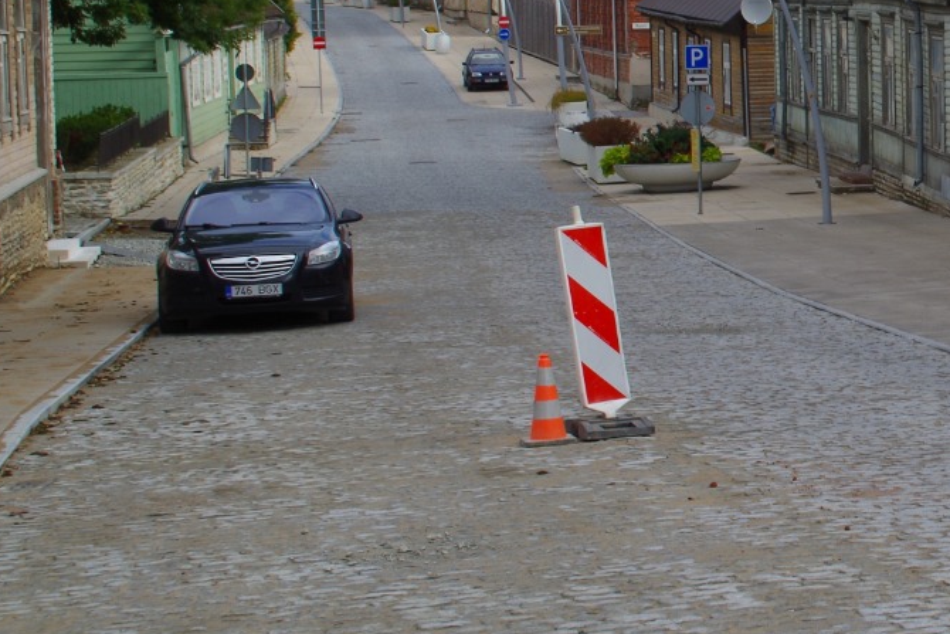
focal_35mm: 102
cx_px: 1113
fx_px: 2692
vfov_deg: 13.3
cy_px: 91
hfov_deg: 19.0
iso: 160
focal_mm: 28
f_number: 11
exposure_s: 1/125
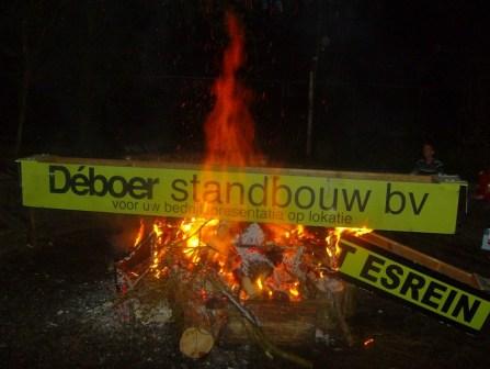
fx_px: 510
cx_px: 245
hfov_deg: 51.3
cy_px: 184
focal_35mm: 36
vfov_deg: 39.7
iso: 200
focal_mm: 6
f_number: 2.8
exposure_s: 1/60
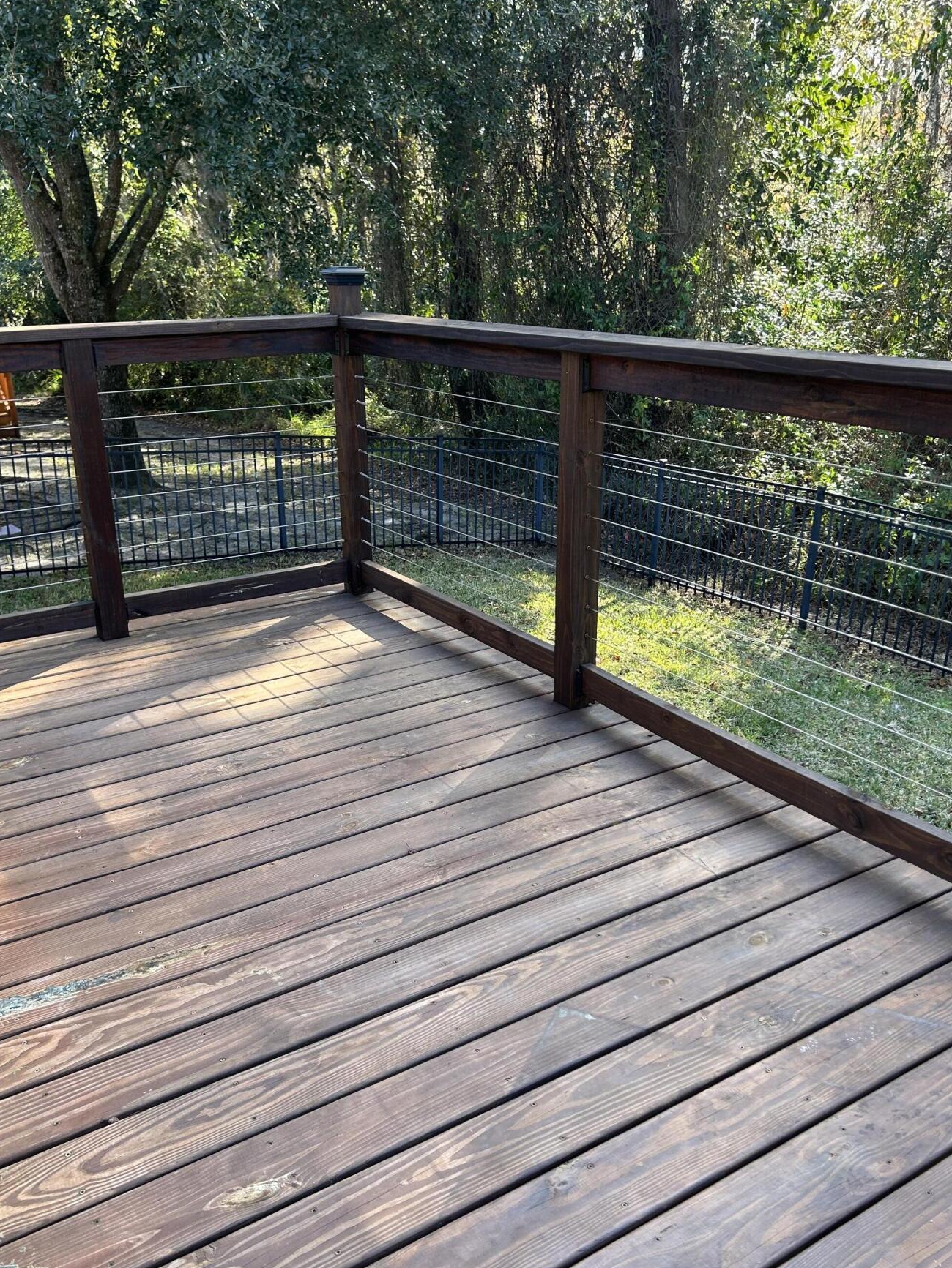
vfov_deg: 60.0
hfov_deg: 46.8
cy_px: 644
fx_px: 1100
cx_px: 447
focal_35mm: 30
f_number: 1.5
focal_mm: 5.7
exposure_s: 1/143
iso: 32
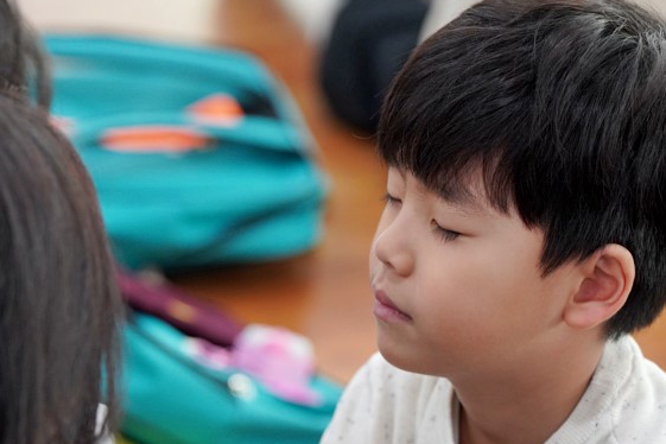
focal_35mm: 199
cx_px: 372
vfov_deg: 6.9
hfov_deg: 10.3
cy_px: 321
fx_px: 3681
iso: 2000
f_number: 4
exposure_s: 1/160
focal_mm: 124
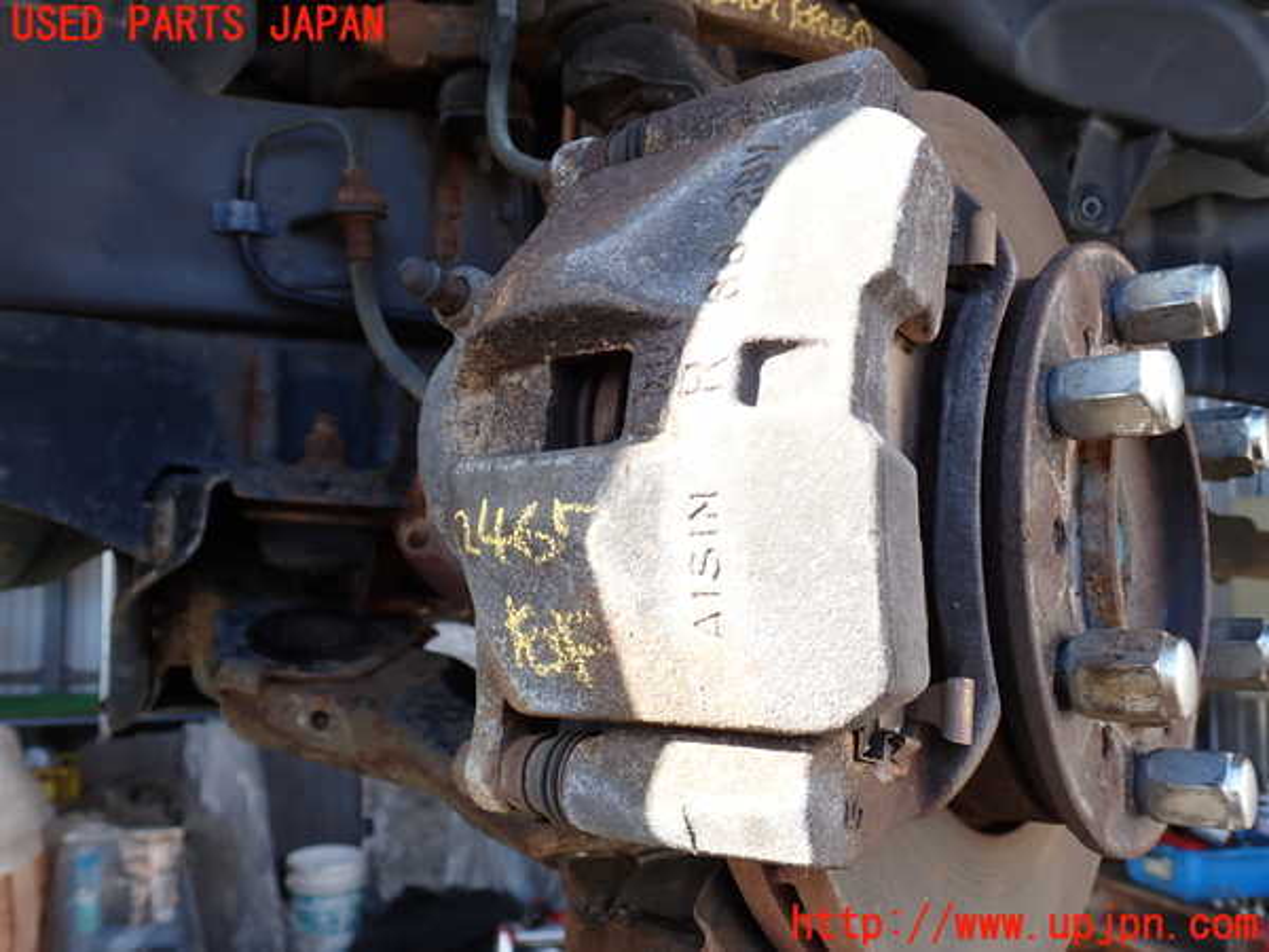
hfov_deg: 56.8
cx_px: 634
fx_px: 1173
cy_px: 476
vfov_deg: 44.2
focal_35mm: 32
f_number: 3.2
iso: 100
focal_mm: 5.79
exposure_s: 1/100
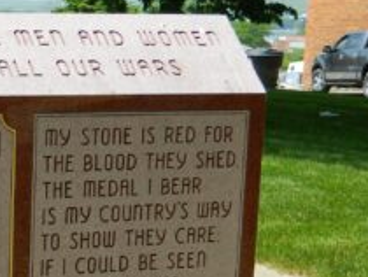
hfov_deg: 16.1
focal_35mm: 117
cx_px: -82
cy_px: 289
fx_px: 1245
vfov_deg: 12.5
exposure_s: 1/500
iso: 80
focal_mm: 7.3
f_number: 3.5
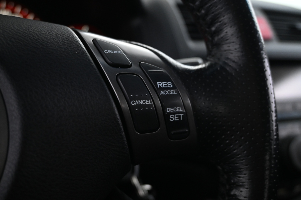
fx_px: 263
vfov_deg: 41.7
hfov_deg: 59.5
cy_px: 100
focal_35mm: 32
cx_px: 150
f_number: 4
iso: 1600
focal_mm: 21
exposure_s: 1/10
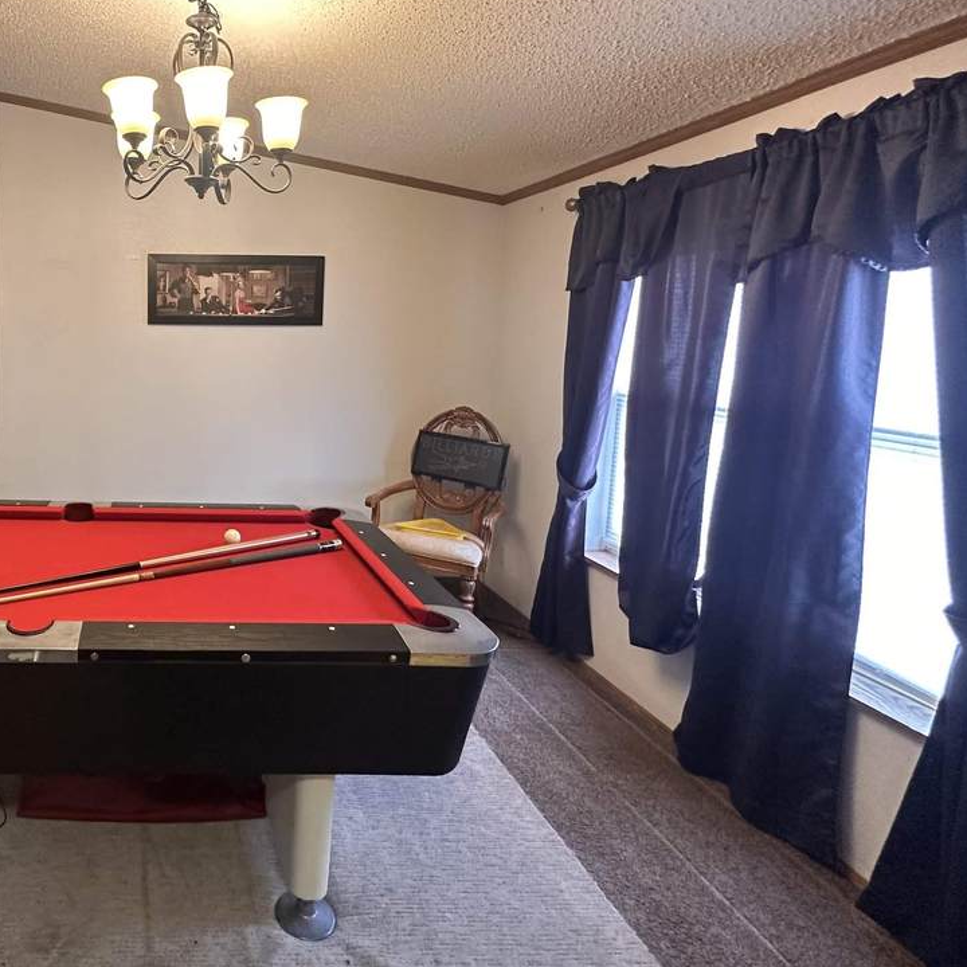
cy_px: 389
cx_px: 187
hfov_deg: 63.3
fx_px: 695
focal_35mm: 22
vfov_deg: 69.0
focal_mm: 2.22
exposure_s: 1/60
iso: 250
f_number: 2.2
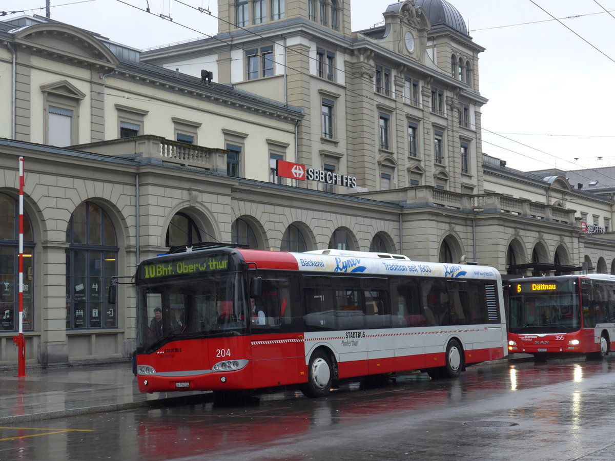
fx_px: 1048
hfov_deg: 32.7
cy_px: 230
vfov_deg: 24.8
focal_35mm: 59
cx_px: 308
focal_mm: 12
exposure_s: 1/100
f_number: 3.5
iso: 80
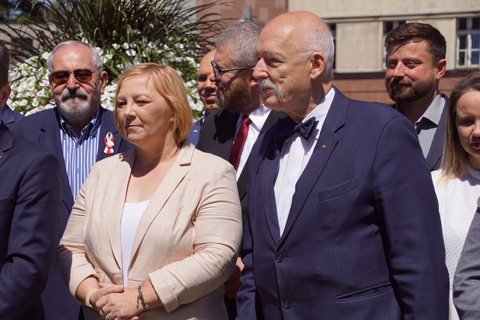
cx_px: 240
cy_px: 160
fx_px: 1100
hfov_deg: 24.6
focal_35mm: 82
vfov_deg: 16.6
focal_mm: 55
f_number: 5.6
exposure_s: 1/640
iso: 100
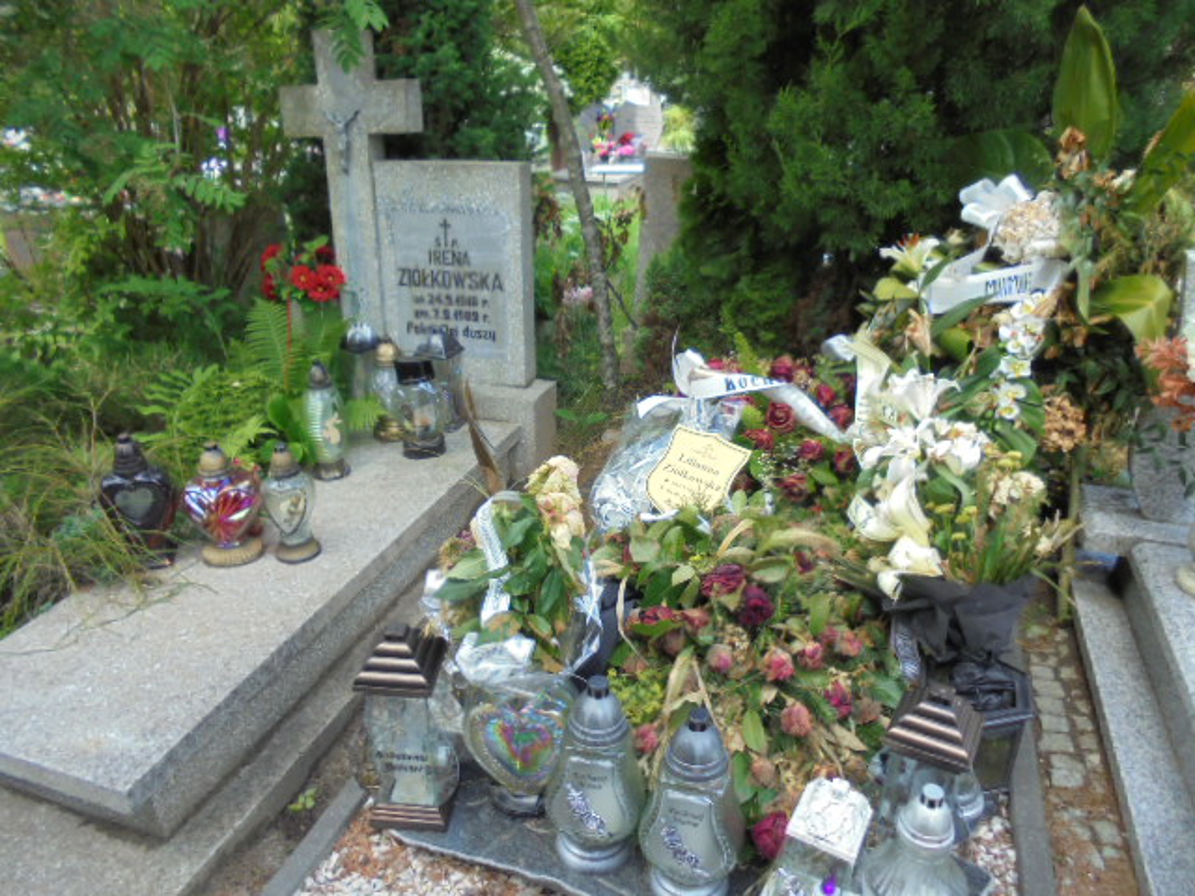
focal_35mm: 26
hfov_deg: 67.3
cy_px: 448
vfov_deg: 53.1
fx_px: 898
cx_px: 598
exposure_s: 1/160
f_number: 3.5
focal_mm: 4.6
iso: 100
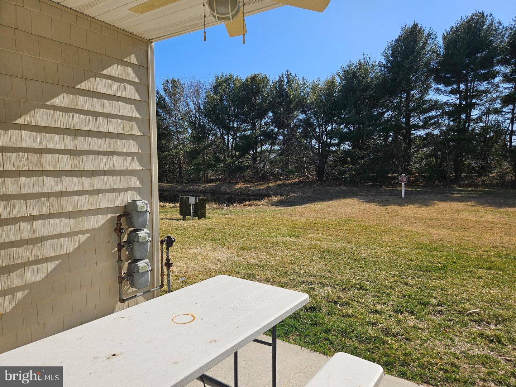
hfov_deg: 73.9
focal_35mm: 23
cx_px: 258
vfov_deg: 58.9
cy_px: 194
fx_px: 343
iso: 25
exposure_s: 1/2128
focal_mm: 5.4
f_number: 1.8
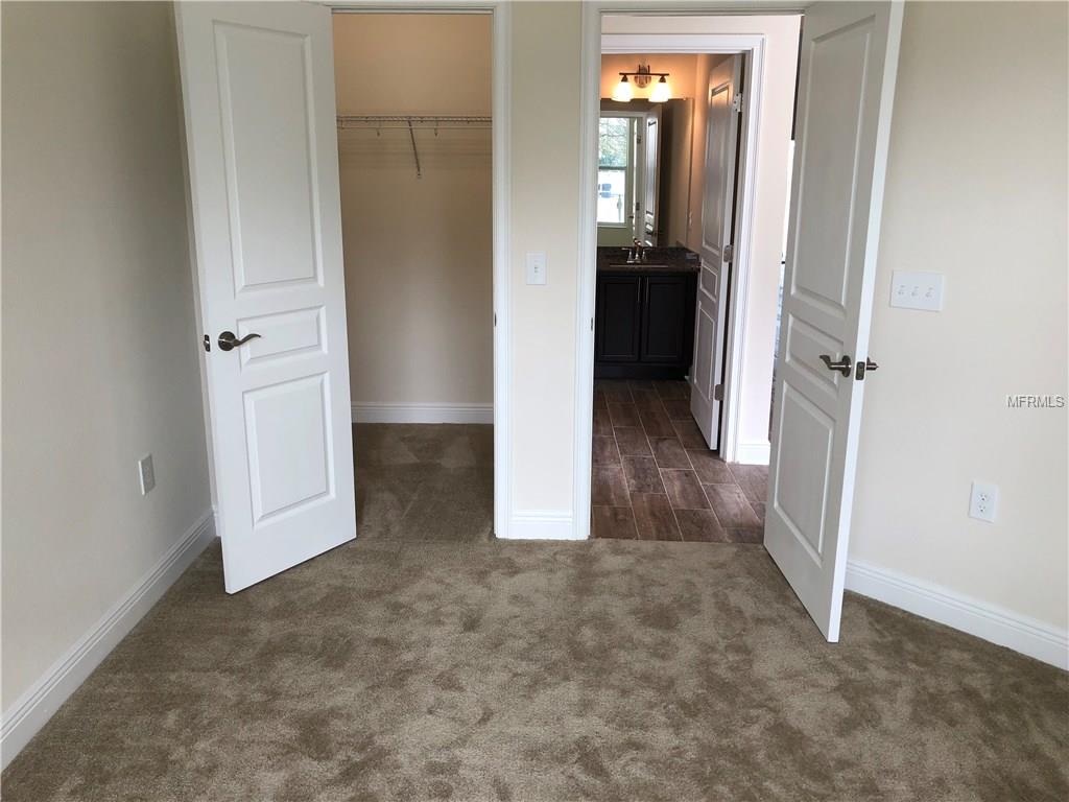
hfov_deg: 63.4
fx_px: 865
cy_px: 401
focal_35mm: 28
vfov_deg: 49.7
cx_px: 534
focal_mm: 3.99
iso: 50
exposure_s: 1/120
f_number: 1.8
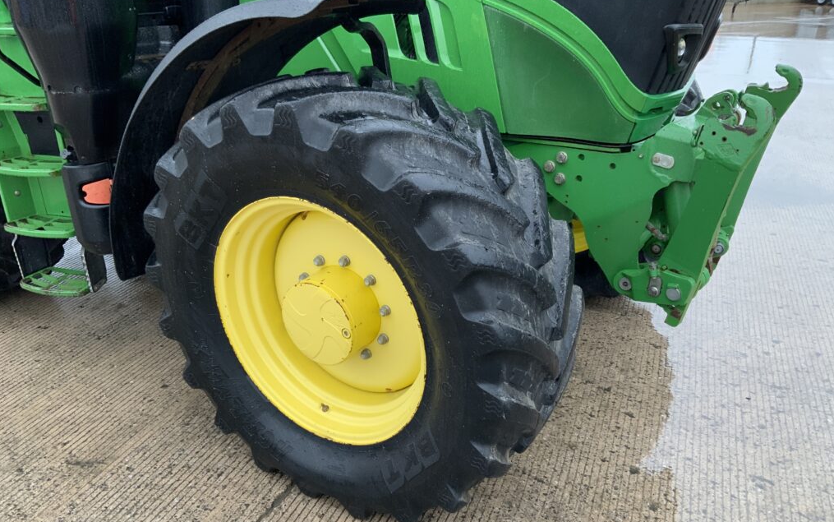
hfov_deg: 61.2
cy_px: 304
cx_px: 418
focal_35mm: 31
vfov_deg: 40.5
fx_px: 705
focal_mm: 3
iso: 64
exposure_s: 1/93
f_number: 1.8
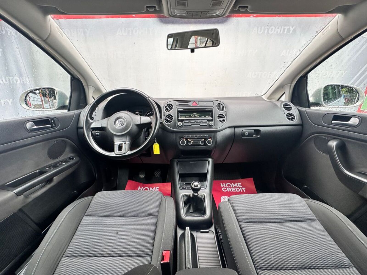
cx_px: 184
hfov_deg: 102.1
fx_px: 148
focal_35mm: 14
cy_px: 138
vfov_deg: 85.7
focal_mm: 2.22
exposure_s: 1/99
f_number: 2.2
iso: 80
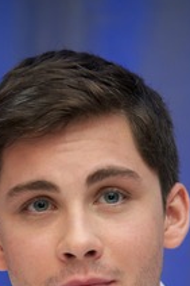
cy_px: 256
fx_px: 3140
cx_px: 96
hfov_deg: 3.5
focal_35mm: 396
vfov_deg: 5.2
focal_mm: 210
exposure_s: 1/60
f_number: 5.6
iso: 500
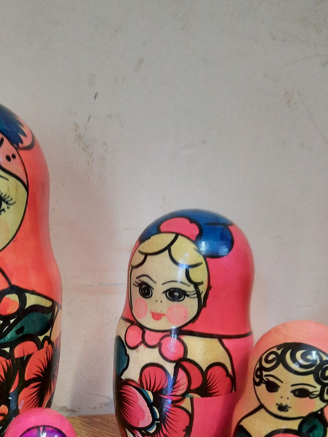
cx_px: 97
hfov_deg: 33.2
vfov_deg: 41.6
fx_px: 543
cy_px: 362
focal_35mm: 43
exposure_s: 1/25
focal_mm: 4.6
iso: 320
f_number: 2
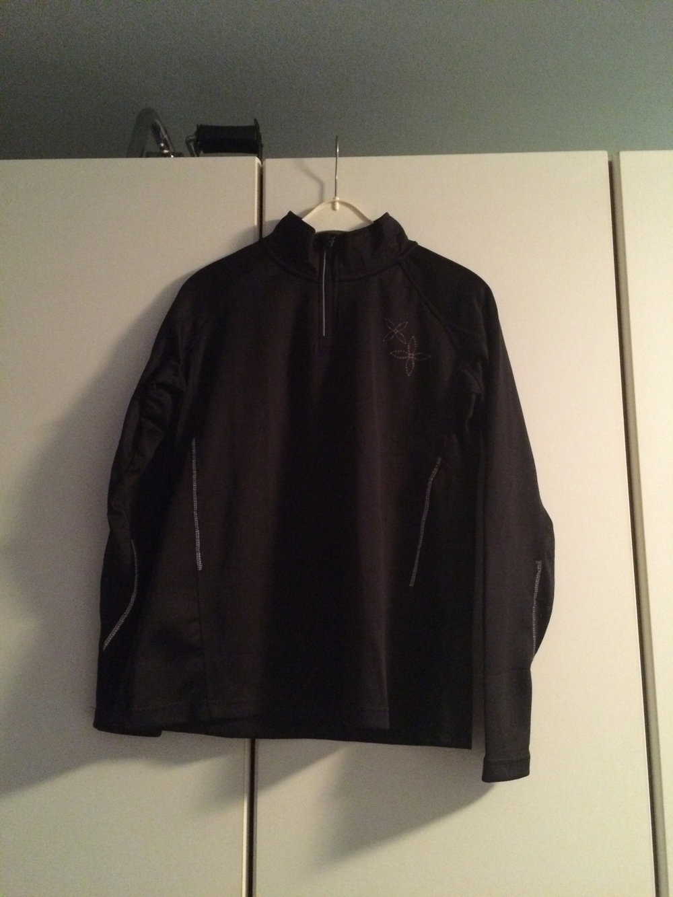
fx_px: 752
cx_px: 336
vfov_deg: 61.7
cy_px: 448
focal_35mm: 29
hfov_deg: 48.2
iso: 500
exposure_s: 1/17
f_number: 2.2
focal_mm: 4.15
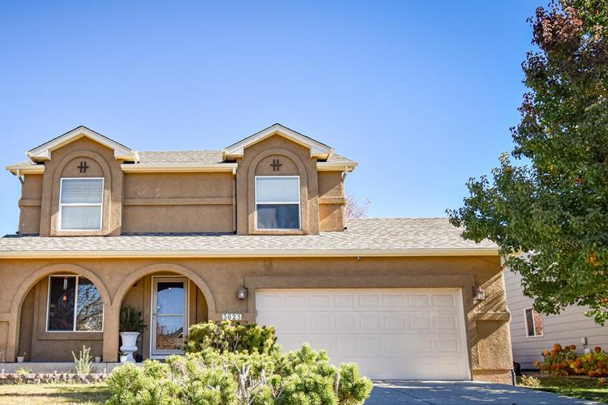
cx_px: 206
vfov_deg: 42.3
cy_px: 258
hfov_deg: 59.5
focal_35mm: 31
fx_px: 518
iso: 320
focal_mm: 15
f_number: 8
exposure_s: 1/640
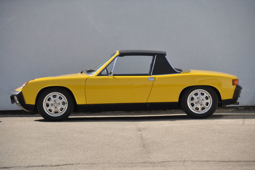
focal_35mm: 190
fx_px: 1342
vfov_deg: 7.2
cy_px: 85
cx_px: 127
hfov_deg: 10.9
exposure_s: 1/640
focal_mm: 125
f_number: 6
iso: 500
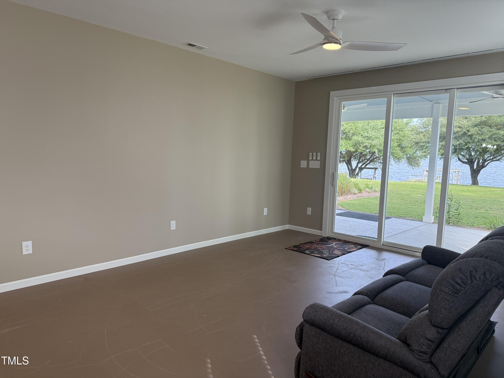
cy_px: 189
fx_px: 349
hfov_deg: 71.6
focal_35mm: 24
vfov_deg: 56.8
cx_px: 252
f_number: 1.78
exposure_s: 1/232
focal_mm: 6.76
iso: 160
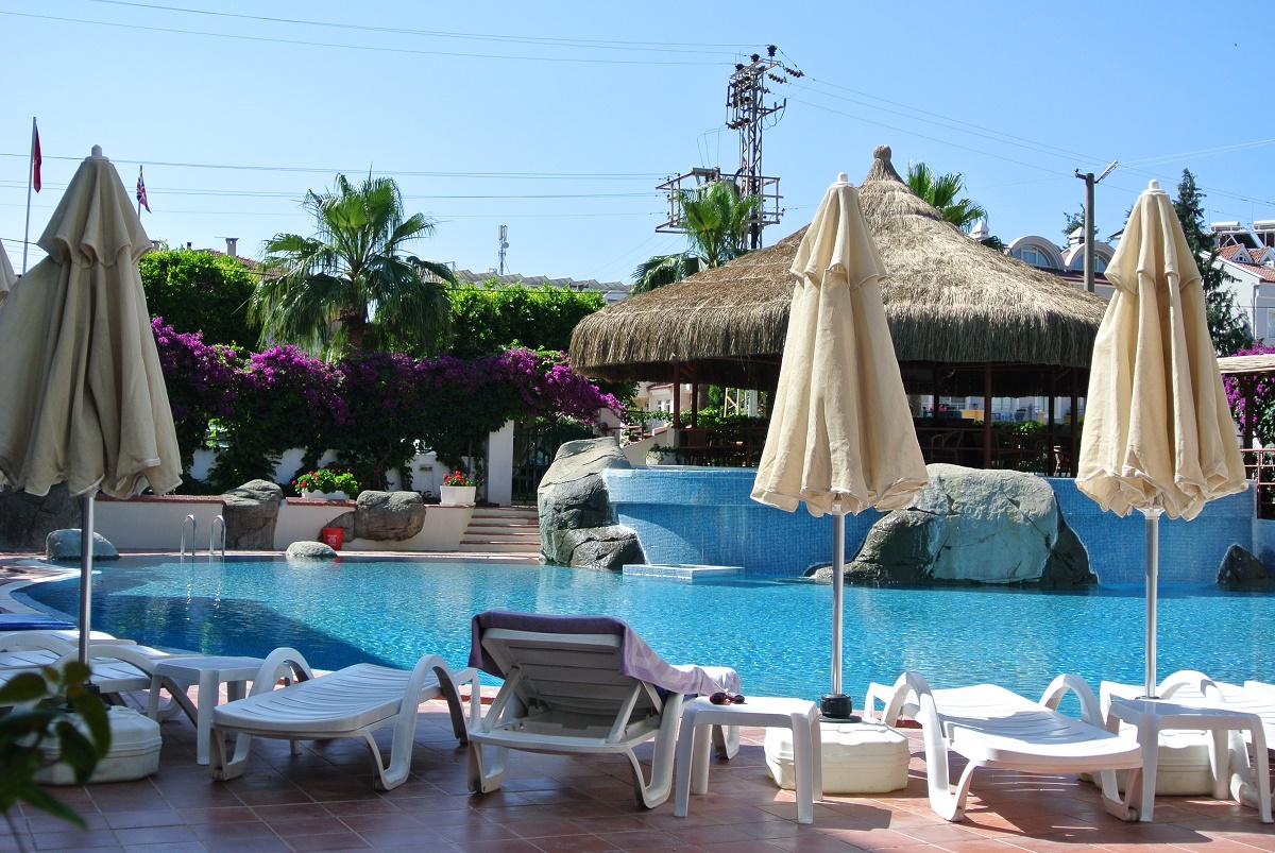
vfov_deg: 29.9
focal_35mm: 45
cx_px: 638
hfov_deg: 43.6
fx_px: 1595
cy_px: 426
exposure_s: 1/640
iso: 100
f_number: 4.5
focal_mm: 16.9
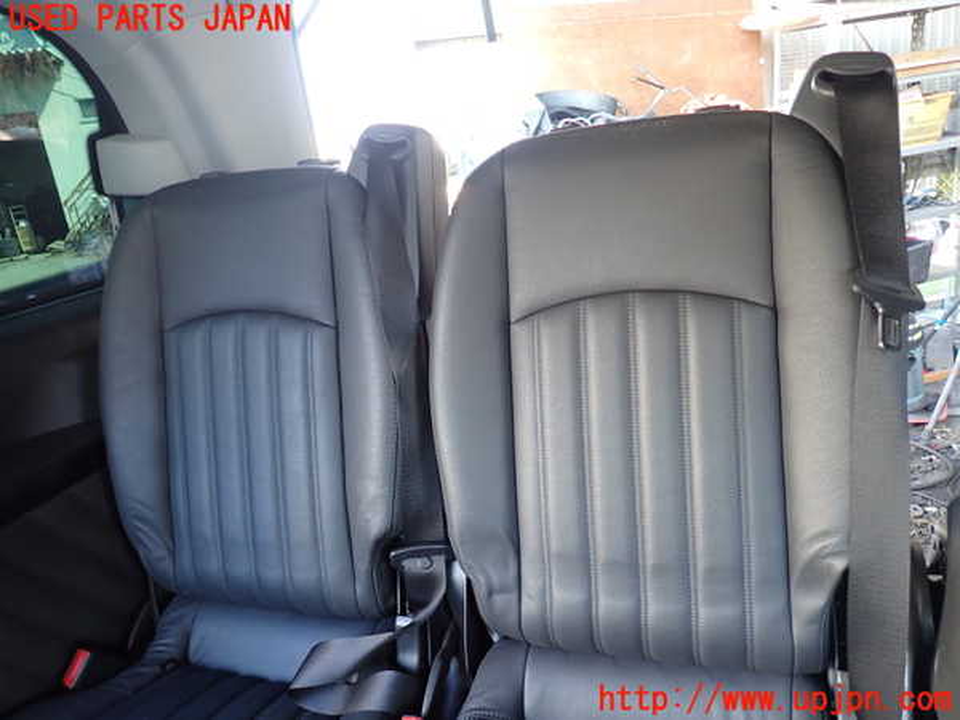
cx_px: 480
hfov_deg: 69.4
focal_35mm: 25
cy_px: 360
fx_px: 693
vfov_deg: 54.9
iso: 200
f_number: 2
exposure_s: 1/40
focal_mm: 4.5
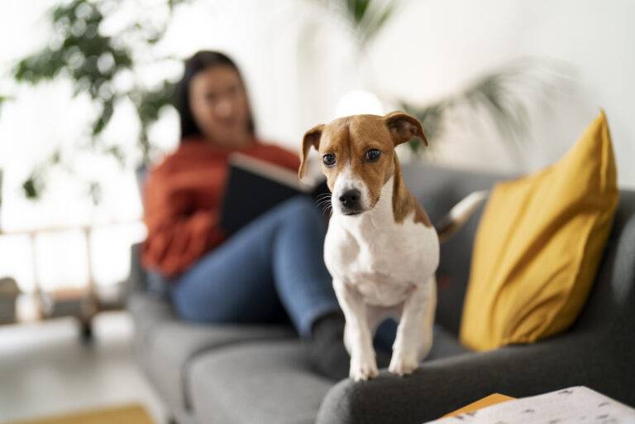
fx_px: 882
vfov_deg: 27.0
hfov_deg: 39.6
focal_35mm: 50
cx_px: 318
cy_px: 212
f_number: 1.2
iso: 1000
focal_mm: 50
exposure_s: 1/250
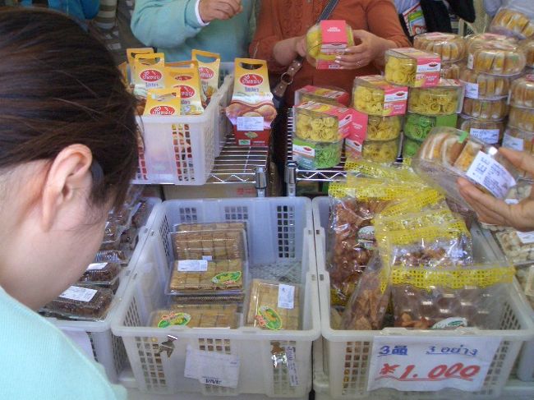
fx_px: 555
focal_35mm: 36
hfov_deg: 51.4
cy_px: 200
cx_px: 267
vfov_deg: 39.6
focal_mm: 4.8
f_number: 4
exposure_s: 1/80
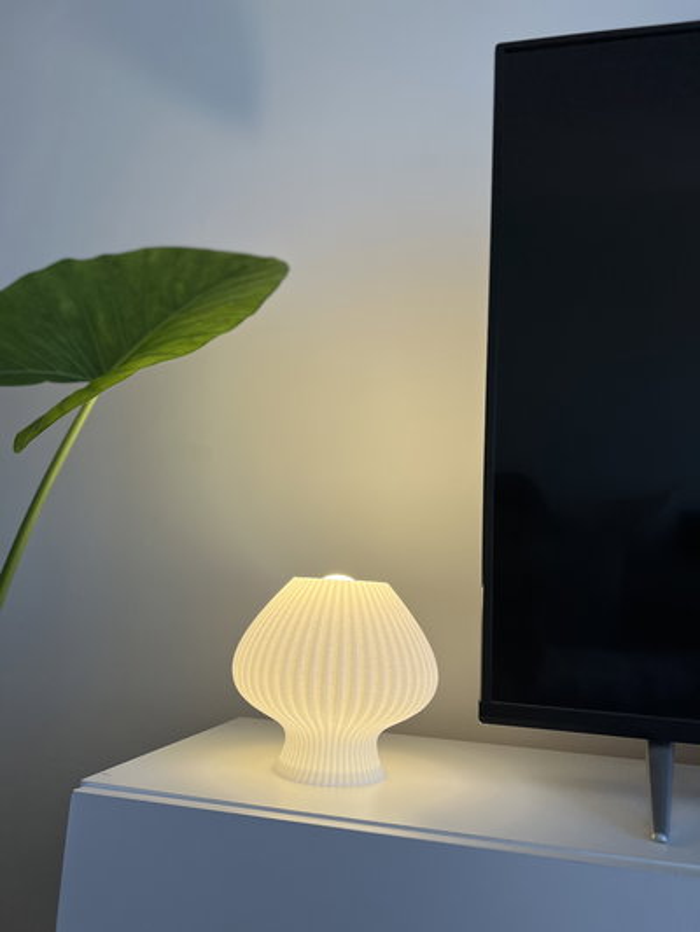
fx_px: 701
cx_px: 350
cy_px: 466
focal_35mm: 26
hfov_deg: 53.1
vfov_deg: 67.3
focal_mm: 5.7
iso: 50
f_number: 1.5
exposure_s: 1/497
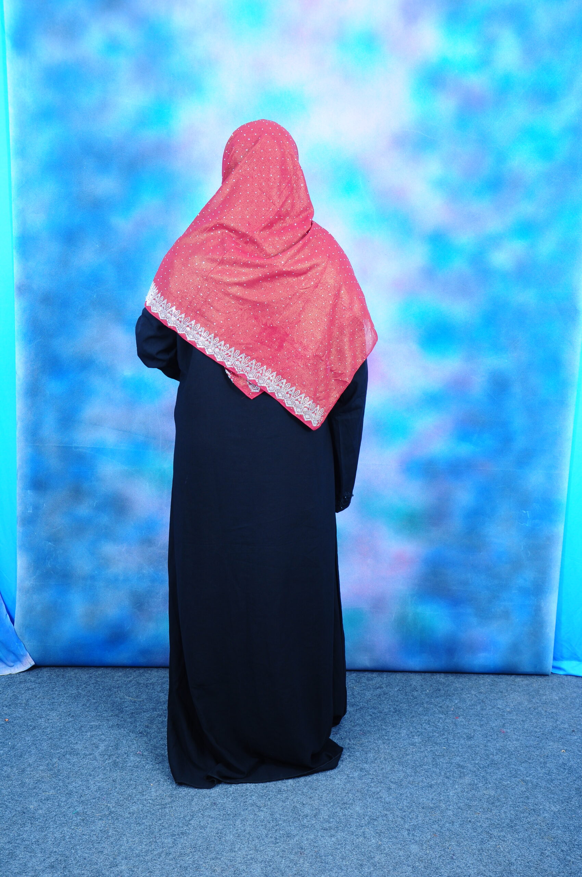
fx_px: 1094
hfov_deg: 29.8
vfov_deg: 43.7
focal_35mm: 45
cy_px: 438
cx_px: 291
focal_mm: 30
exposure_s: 1/125
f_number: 7.1
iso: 200
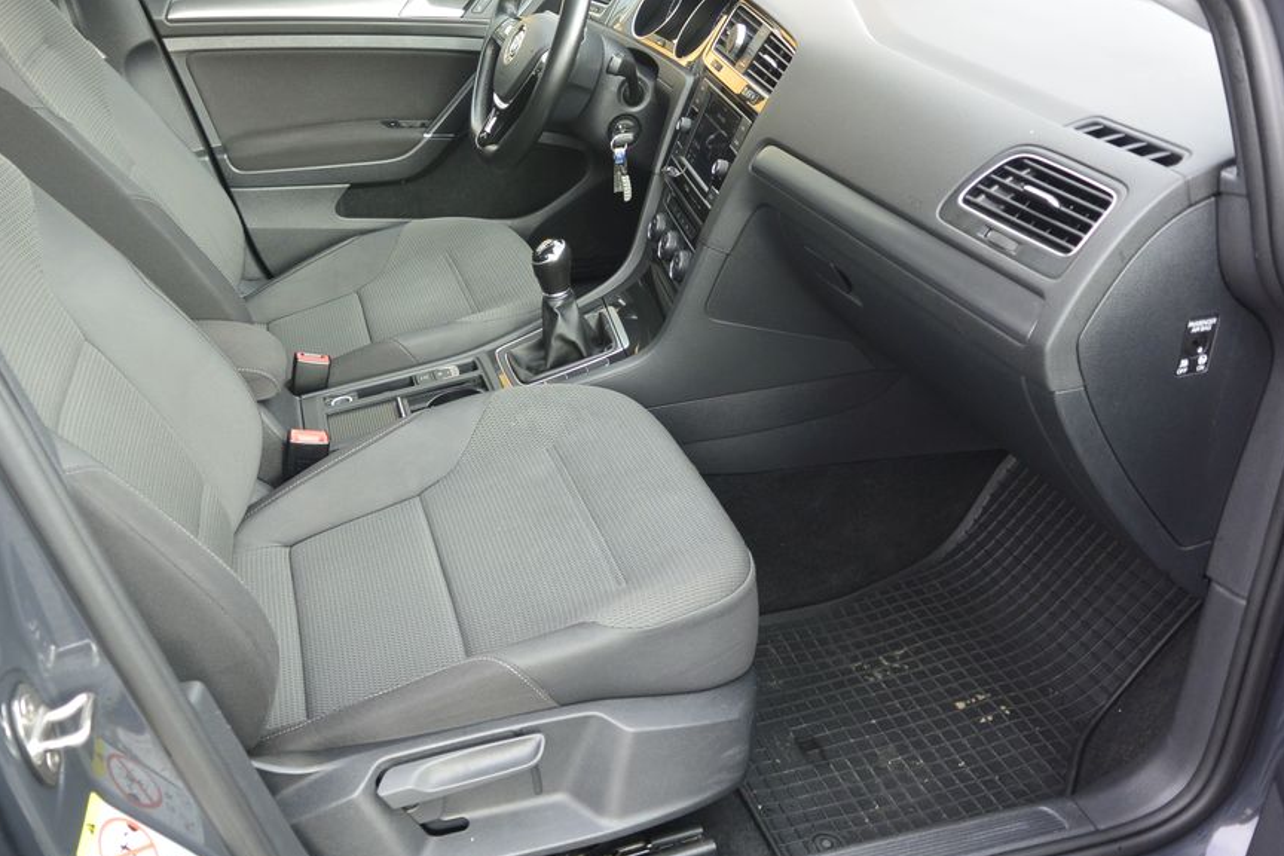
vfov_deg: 41.1
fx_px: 1141
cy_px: 458
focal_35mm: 32
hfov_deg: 58.4
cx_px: 542
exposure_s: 1/80
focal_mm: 10
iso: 160
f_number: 3.5
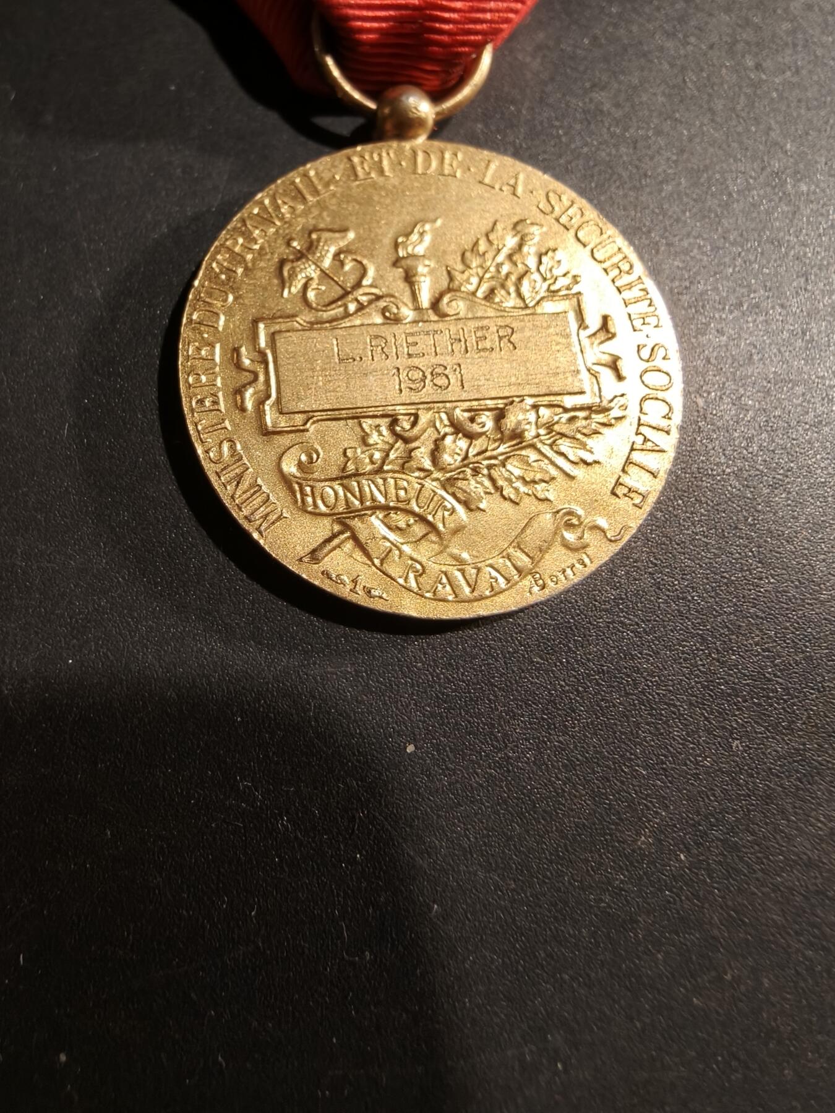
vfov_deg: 73.9
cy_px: 556
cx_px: 418
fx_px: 740
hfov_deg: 58.9
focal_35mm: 23
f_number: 2
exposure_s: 1/100
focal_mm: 2.32
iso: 125
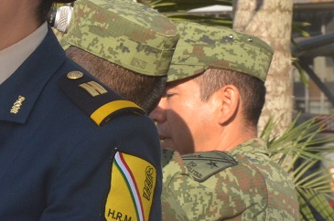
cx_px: -127
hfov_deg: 6.5
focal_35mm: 315
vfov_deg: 4.3
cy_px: 79
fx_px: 2921
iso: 800
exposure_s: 1/250
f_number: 16
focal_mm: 75
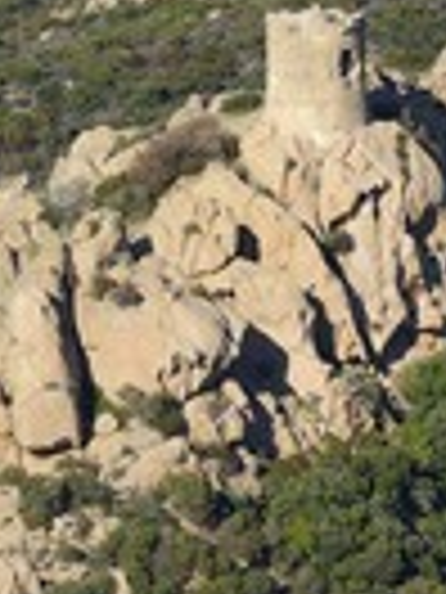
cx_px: 622
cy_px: 72
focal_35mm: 612
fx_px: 10514
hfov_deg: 2.4
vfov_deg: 3.2
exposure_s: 1/800
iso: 400
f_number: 10
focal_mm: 200
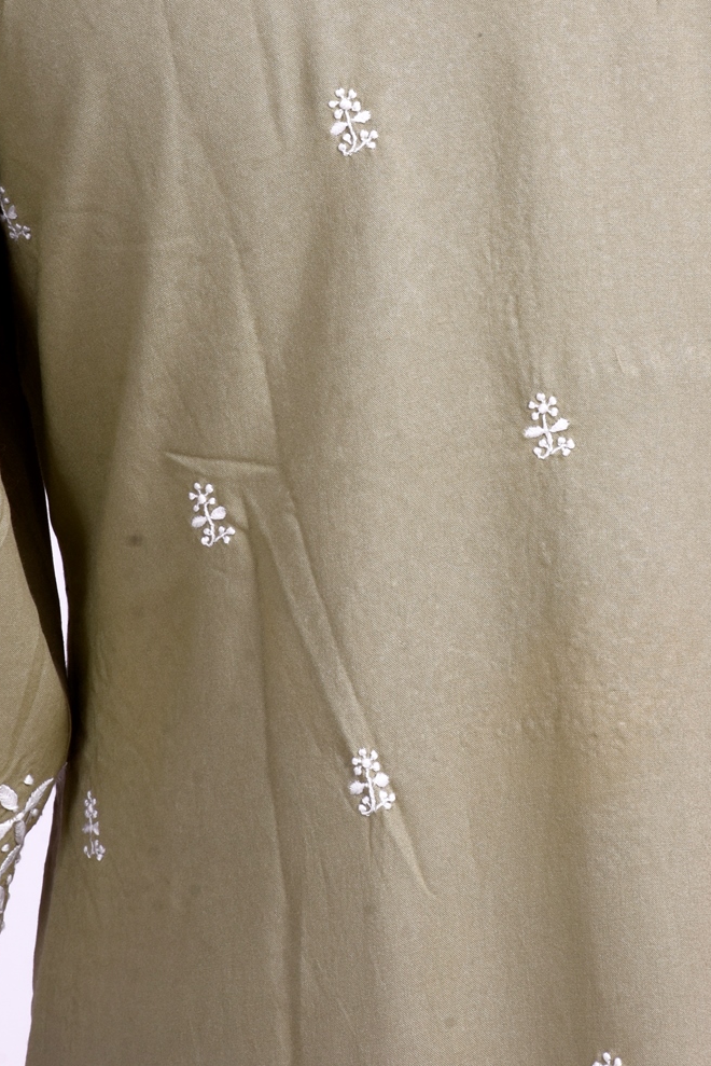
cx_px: 505
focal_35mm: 239
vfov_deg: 8.6
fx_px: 7068
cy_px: 289
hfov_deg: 5.8
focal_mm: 105
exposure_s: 1/100
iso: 400
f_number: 16
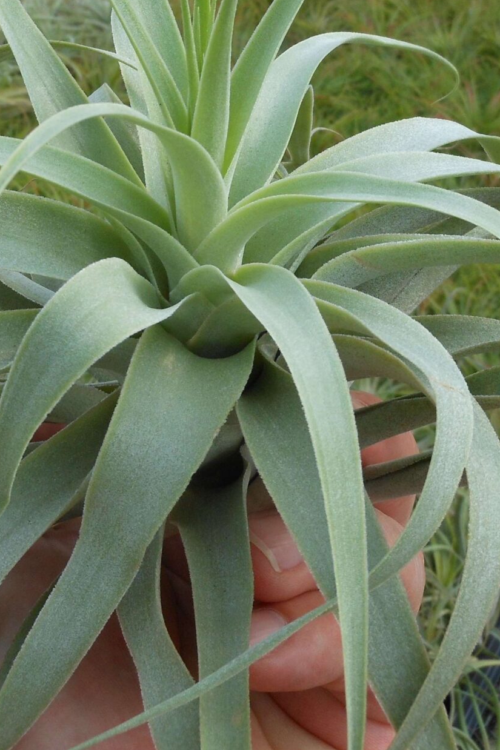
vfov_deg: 28.1
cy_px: 200
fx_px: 1479
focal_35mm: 71
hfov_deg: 19.1
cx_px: 172
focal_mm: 5.9
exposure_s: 1/160
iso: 80
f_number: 4
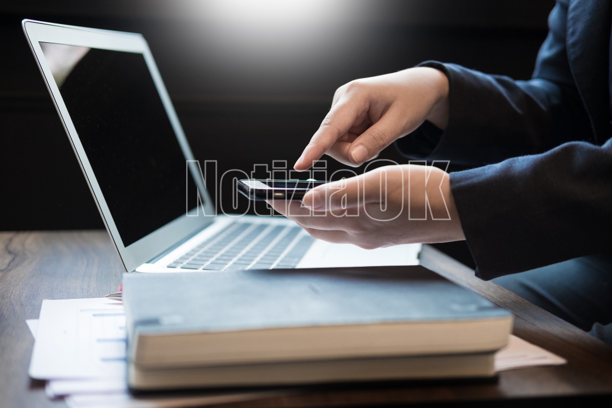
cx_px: 306
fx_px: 901
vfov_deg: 25.5
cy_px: 204
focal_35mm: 53
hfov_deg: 37.5
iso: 400
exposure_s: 1/125
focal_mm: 35
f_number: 2
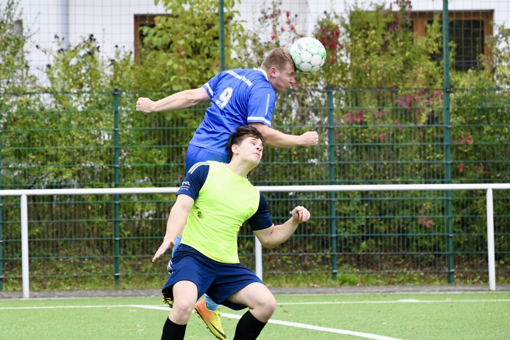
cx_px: 255
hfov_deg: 8.2
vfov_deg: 5.5
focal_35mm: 250
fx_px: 3541
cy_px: 170
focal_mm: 250
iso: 6400
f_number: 9
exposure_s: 1/1600
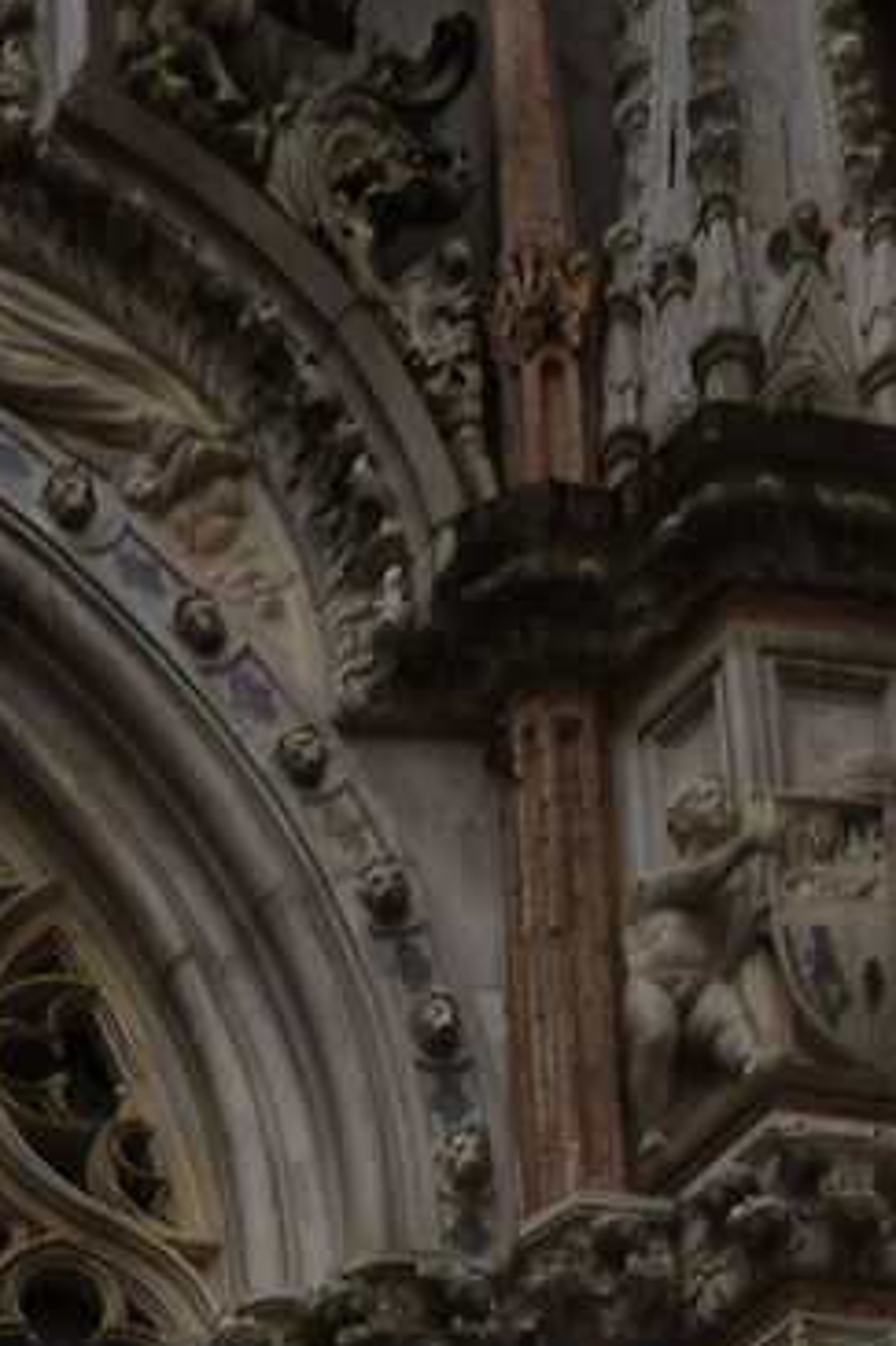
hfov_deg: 8.6
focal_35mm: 158
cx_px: 844
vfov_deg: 10.7
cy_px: 3463
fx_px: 5904
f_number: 20
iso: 2500
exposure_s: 1/80
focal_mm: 24
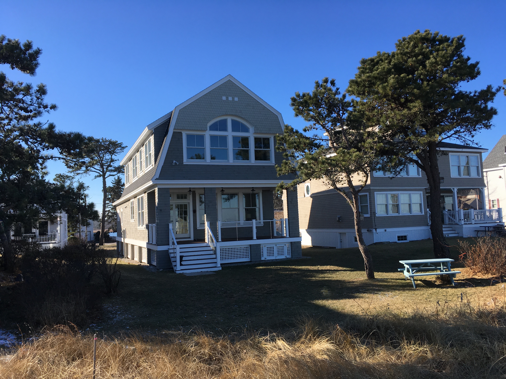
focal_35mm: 29
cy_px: 190
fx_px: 424
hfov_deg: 61.7
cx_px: 253
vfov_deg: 48.2
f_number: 2.2
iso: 25
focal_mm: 4.15
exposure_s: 1/1131
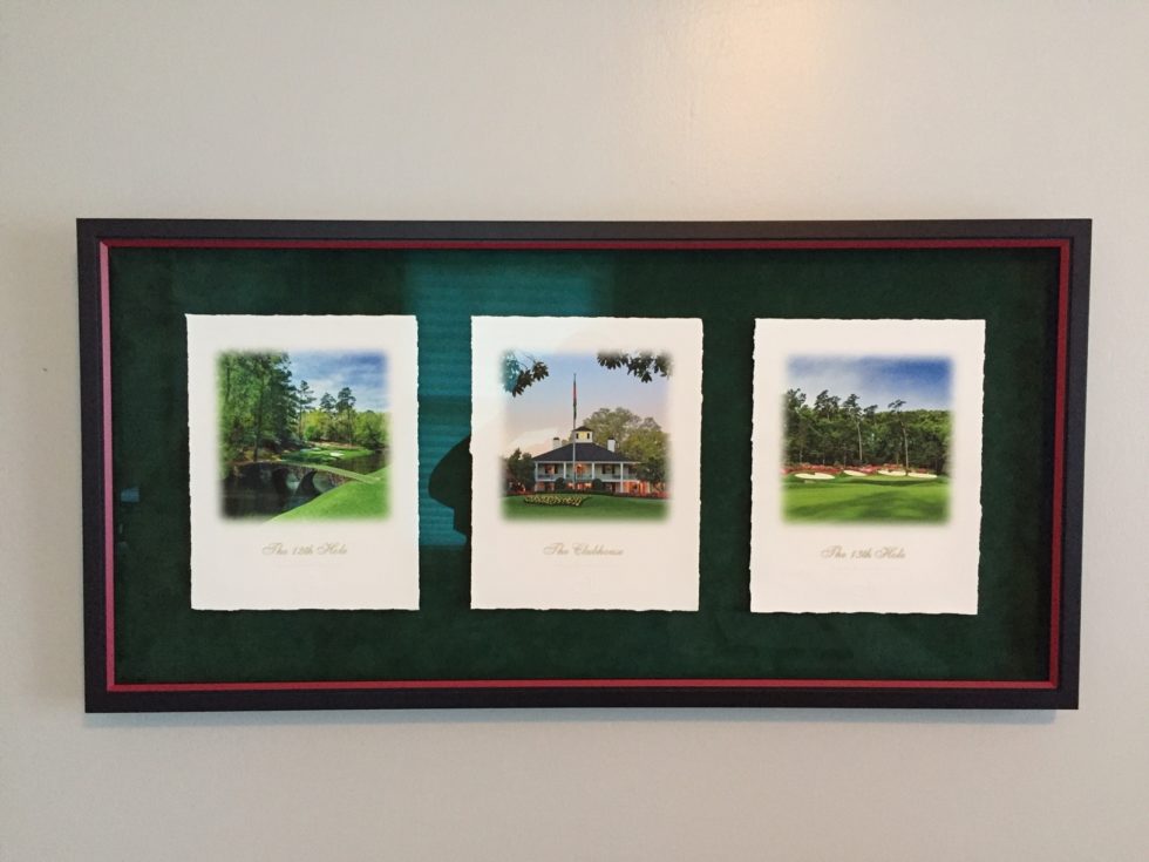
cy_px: 431
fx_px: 963
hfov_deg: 61.7
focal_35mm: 29
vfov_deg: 48.2
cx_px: 574
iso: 320
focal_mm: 4.15
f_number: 2.2
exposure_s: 1/15
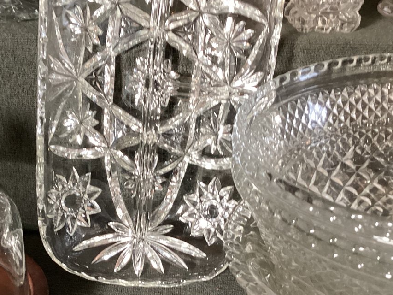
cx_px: 146
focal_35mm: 55
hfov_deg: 34.7
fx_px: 625
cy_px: 253
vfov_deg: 25.9
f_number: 2.4
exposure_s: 1/33
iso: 320
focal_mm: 3.3
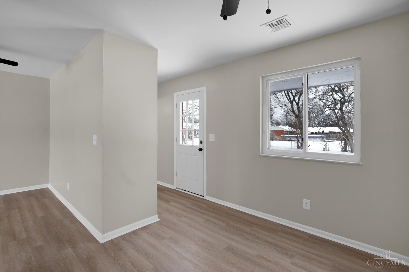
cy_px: 136
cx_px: 204
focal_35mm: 16
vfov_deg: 73.7
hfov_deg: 96.7
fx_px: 182
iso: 400
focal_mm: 11
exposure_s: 1/15
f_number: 7.1
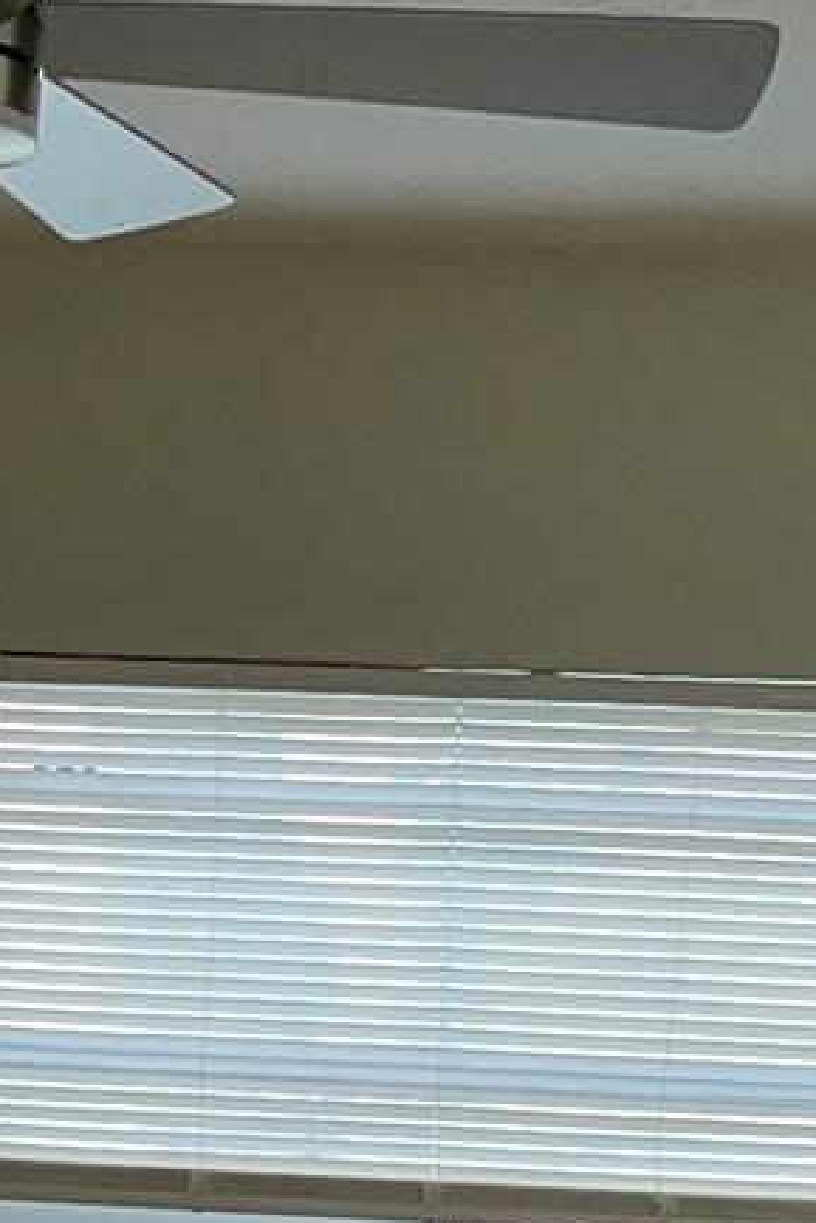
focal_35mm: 96
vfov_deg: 20.3
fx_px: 3261
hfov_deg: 14.2
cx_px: 169
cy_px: 1350
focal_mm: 5.1
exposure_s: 1/60
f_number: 1.6
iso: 200
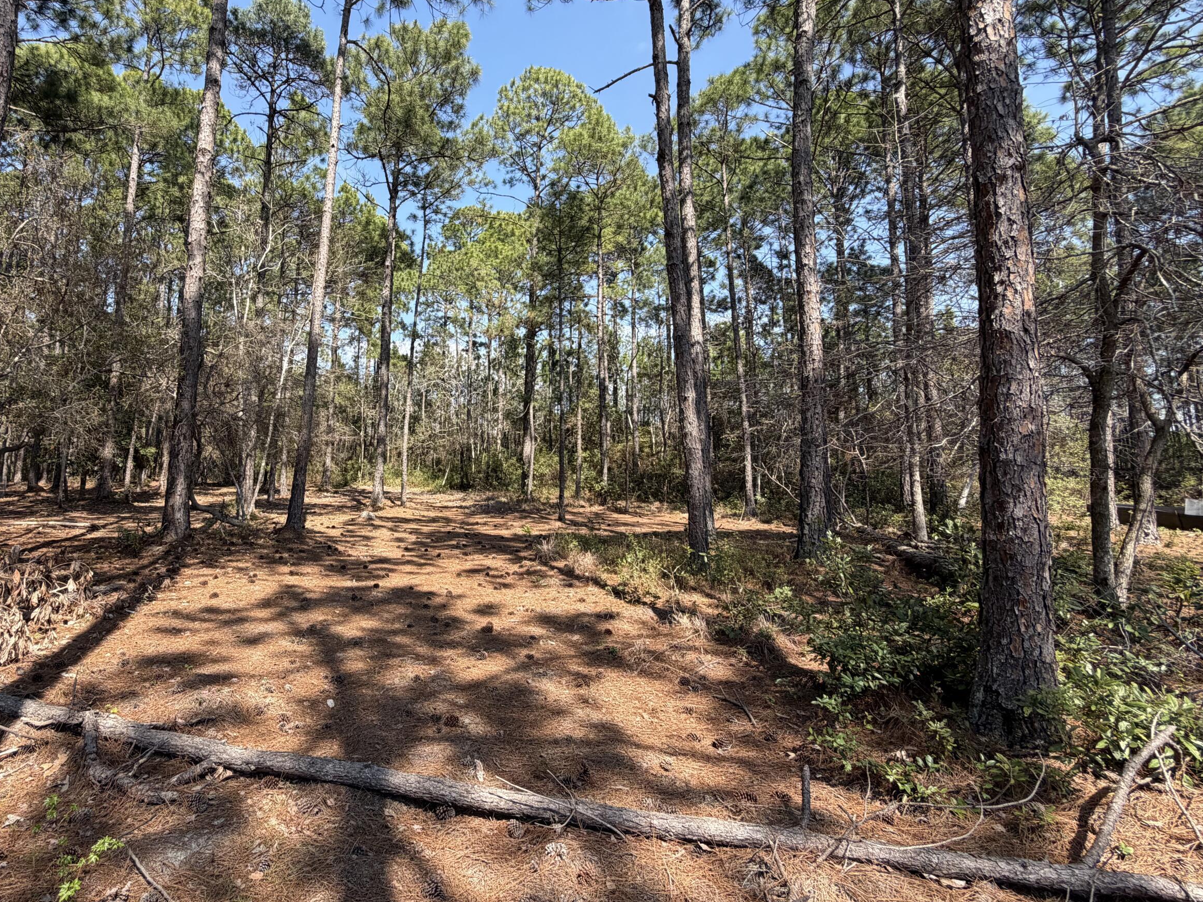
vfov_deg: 71.3
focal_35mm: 18
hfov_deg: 86.1
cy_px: 393
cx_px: 453
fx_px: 626
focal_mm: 2.22
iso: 40
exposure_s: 1/502
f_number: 2.2
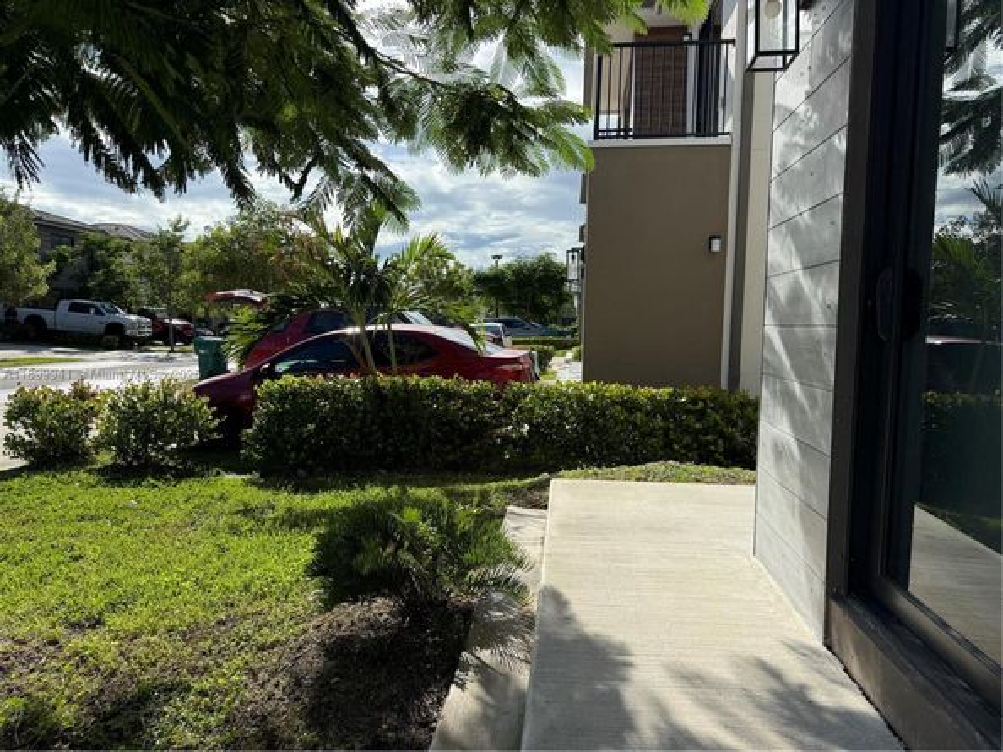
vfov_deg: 56.8
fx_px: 695
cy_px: 376
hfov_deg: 71.6
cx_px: 502
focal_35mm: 24
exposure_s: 1/5319
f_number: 1.78
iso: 100
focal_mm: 6.76
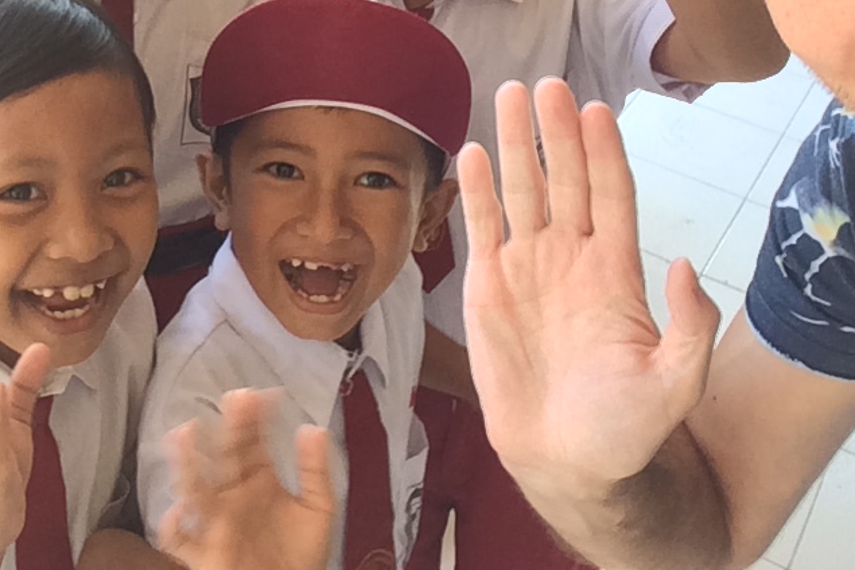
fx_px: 1543
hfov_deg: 30.7
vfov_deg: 19.9
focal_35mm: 65
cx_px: 272
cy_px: -70
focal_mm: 2.15
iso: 64
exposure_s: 1/50
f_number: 2.4
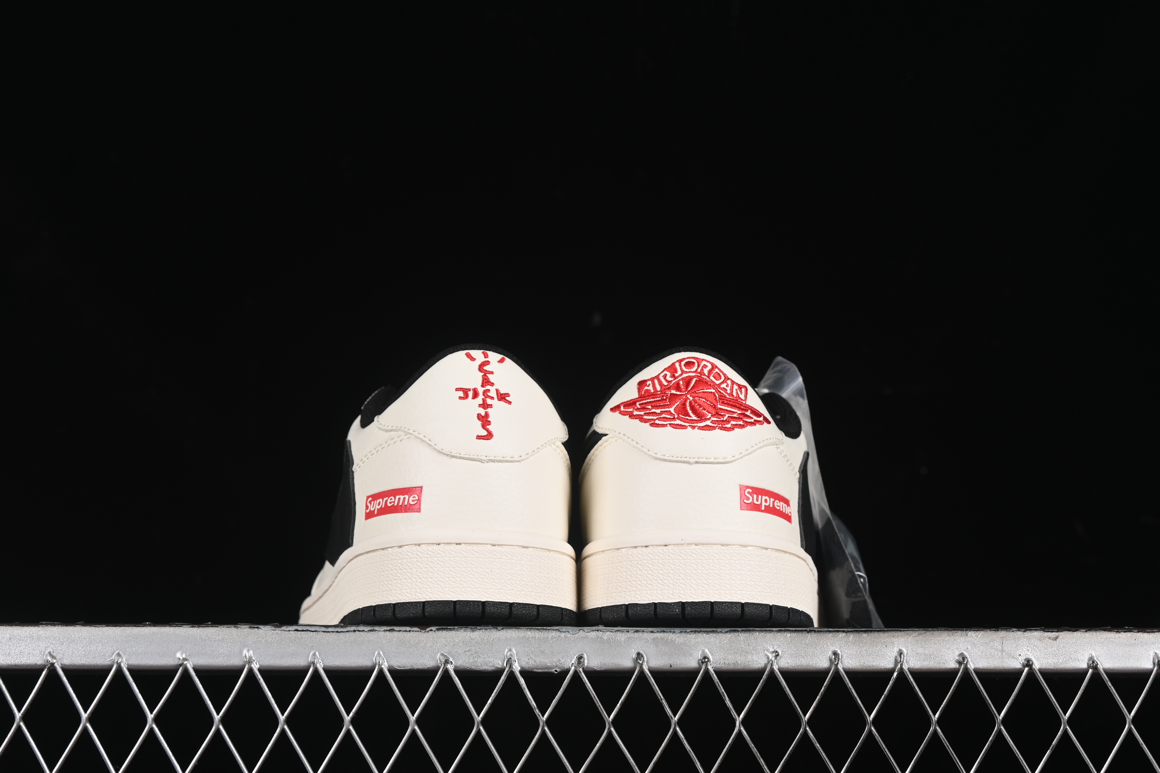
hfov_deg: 27.0
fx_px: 2416
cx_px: 580
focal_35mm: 75
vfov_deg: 18.2
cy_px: 386
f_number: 8
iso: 160
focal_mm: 50
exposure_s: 1/80
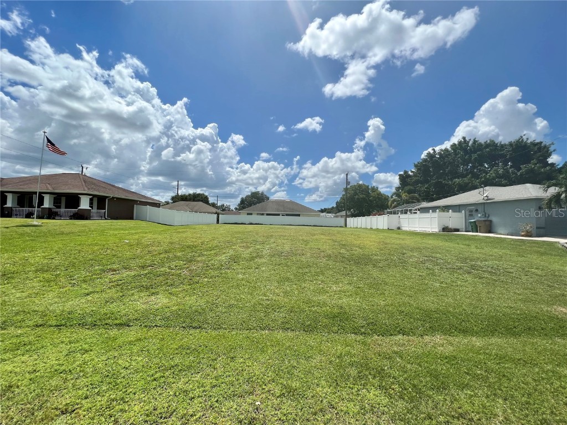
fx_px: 213
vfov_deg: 89.9
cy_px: 212
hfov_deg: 106.2
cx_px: 284
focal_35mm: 13
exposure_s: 1/3774
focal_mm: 1.57
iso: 32
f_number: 1.8
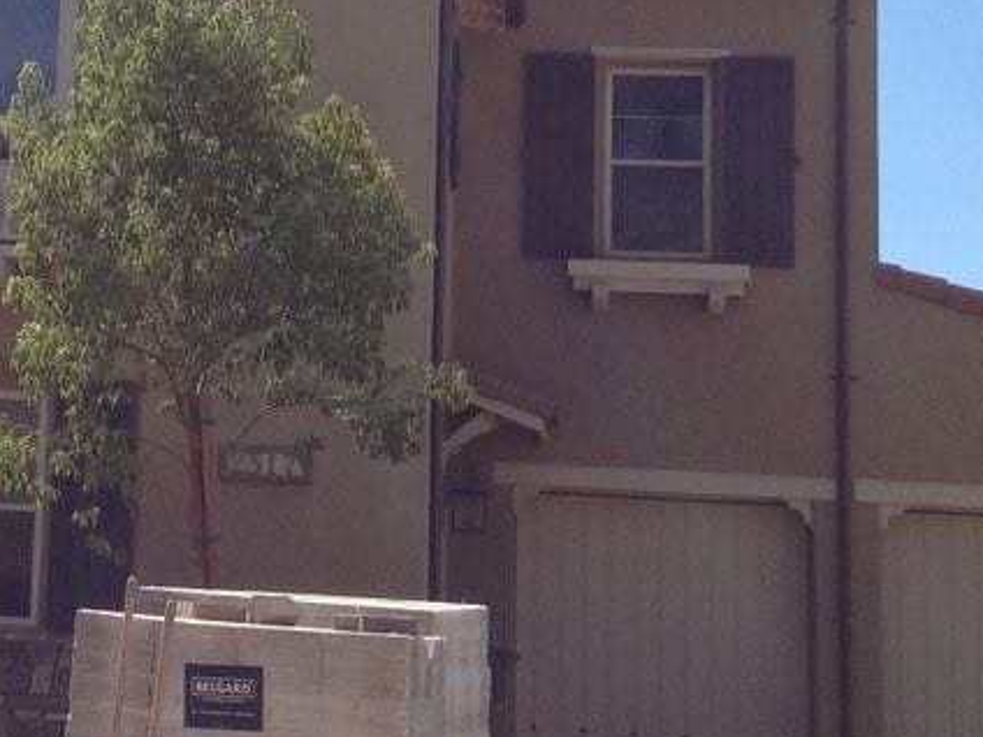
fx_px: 3124
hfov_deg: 17.4
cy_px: 74
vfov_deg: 13.3
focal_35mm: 110
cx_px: -15
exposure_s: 1/1842
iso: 64
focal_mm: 4.28
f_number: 2.4
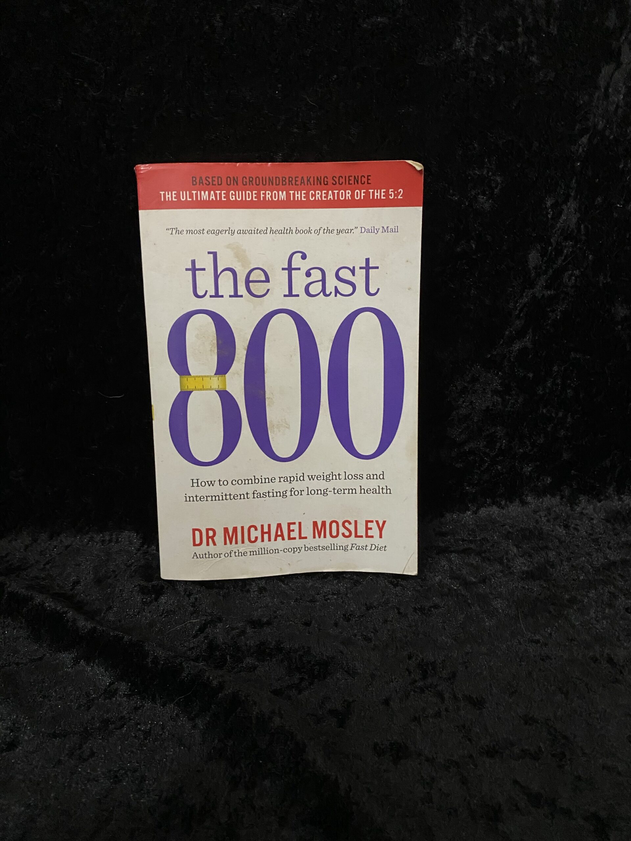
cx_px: 316
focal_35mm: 26
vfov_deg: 67.3
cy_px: 420
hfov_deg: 53.1
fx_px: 632
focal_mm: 4.25
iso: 640
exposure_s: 1/31
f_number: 1.8
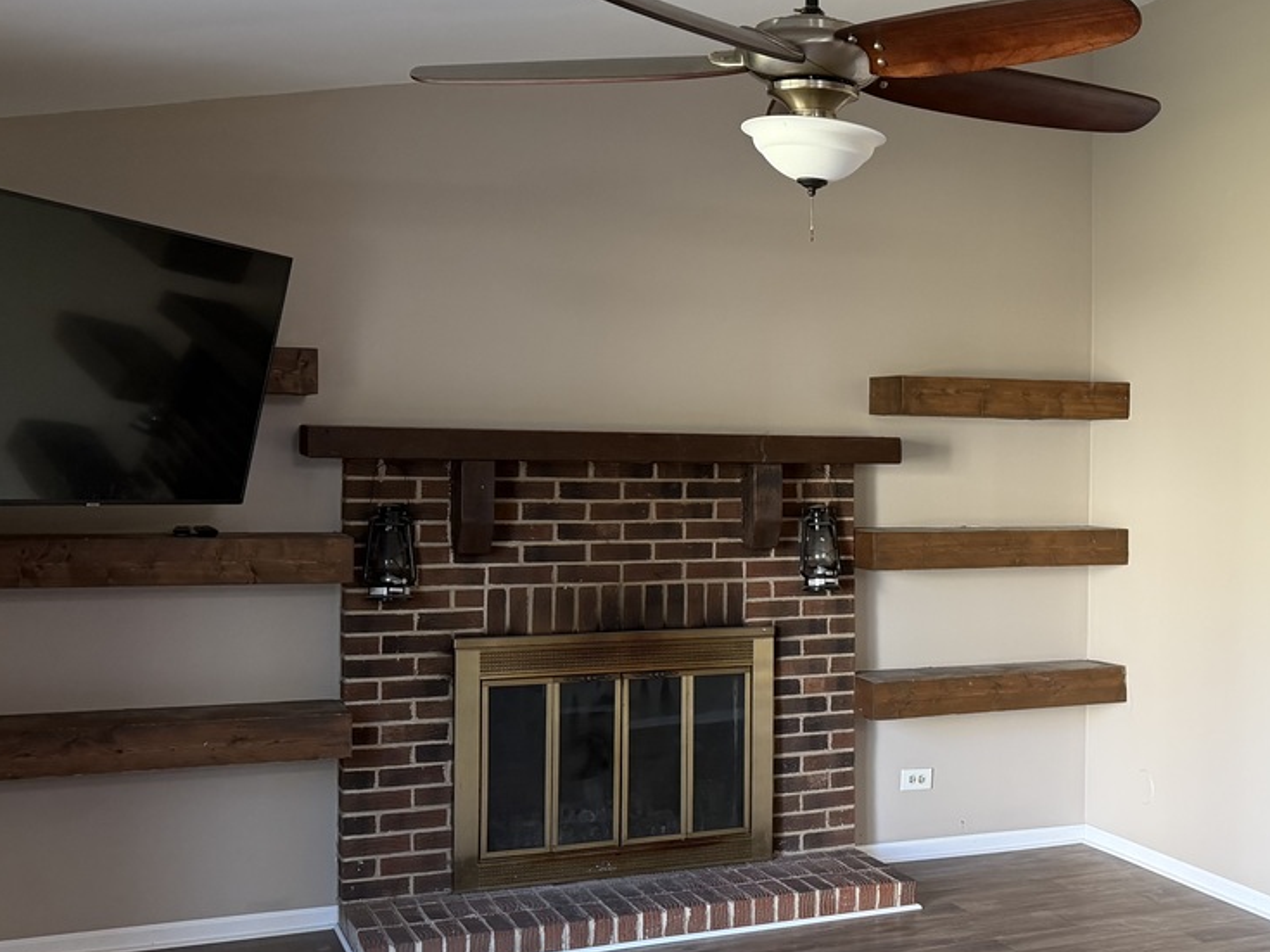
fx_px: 1724
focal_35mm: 47
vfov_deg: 30.9
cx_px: 1087
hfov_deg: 38.3
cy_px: 484
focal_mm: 6.76
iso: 200
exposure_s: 1/70
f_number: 1.78
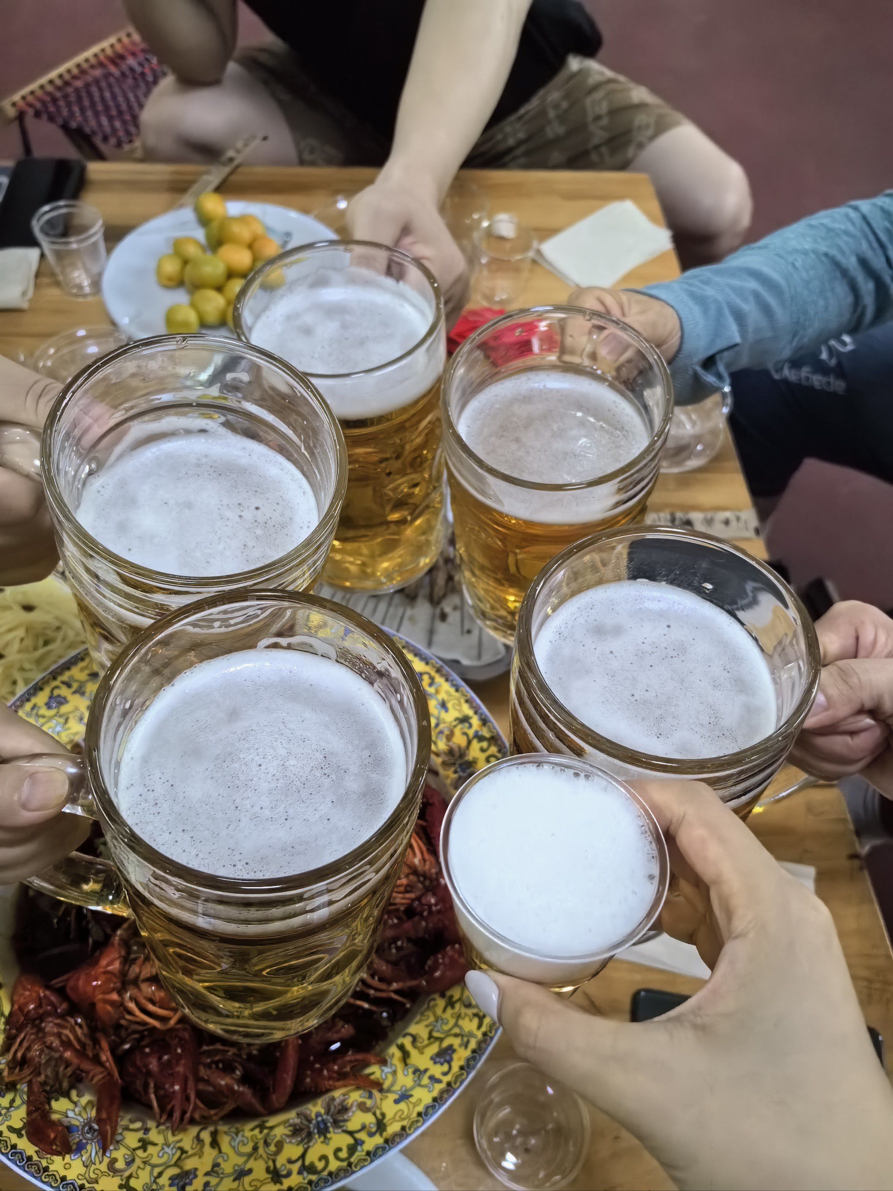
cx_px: 446
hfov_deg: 51.4
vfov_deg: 65.3
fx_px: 929
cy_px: 596
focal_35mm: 27
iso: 640
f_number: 2
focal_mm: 5.75
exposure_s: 1/100
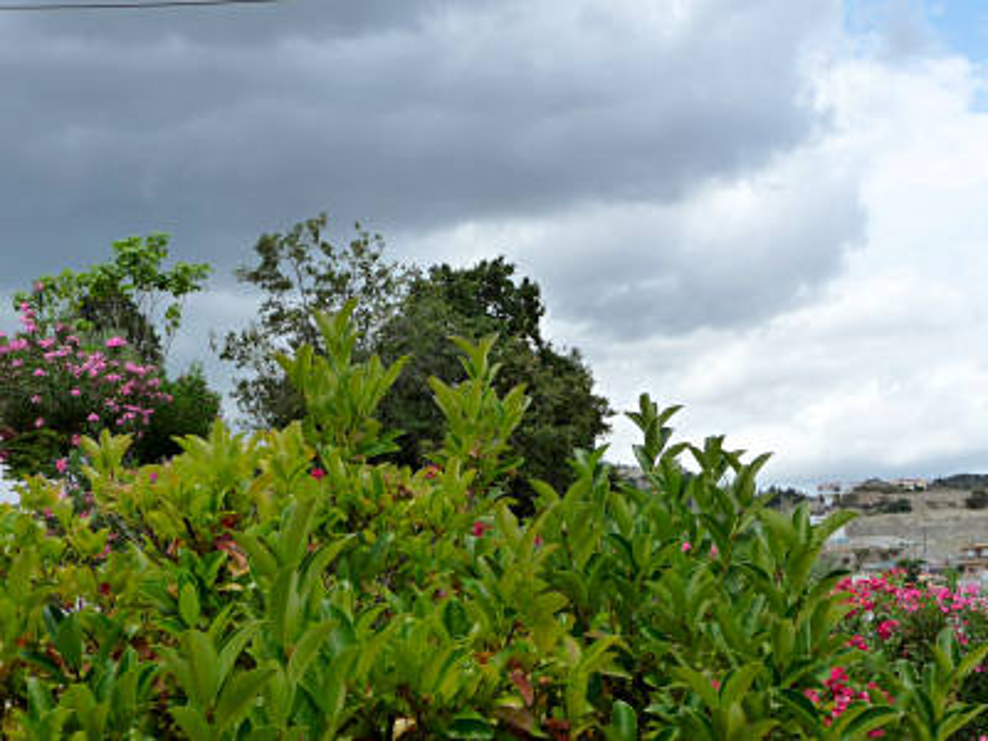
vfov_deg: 29.1
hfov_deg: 38.2
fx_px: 1427
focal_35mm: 50
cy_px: 370
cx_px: 494
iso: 160
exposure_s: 1/800
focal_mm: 8.5
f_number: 4.2
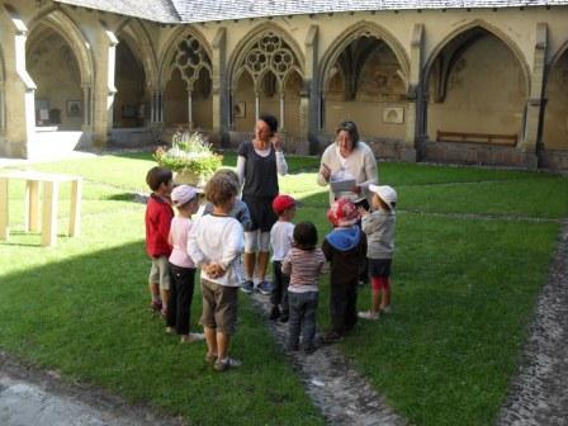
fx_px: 574
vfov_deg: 40.7
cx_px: 284
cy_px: 213
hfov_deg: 52.6
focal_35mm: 35
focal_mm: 6.3
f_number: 3.2
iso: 100
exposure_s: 1/180
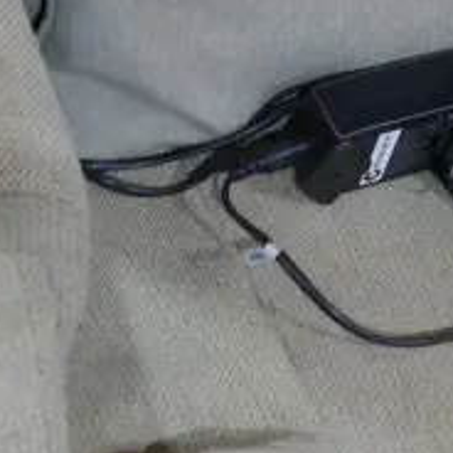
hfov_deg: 12.5
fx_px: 2043
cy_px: -283
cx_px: 415
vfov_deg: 11.9
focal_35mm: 138
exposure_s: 1/60
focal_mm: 14
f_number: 3.5
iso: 500
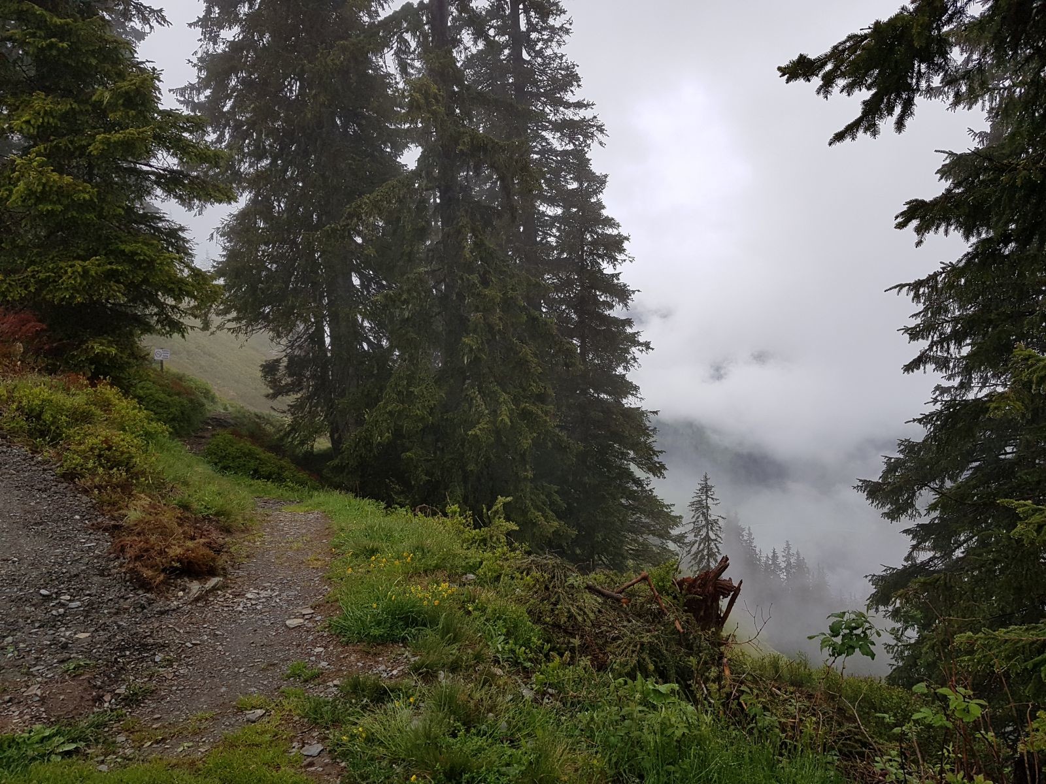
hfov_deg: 67.3
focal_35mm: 26
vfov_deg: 53.1
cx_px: 523
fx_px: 786
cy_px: 392
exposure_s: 1/1116
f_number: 1.7
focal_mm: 4.2
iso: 50
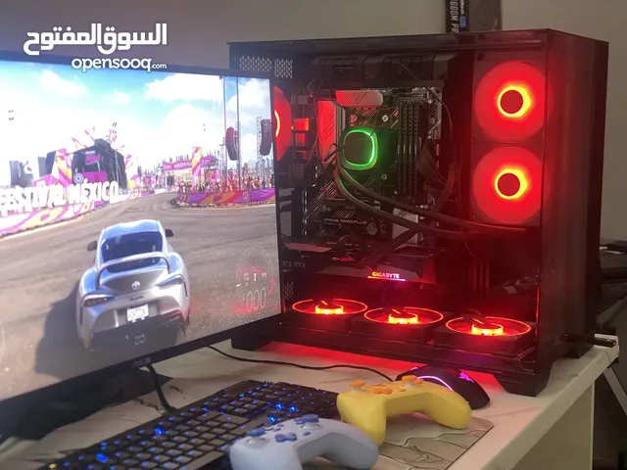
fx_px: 942
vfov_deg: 28.0
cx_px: 314
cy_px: 235
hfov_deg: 36.8
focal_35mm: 52
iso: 800
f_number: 2
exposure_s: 1/25
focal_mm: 6
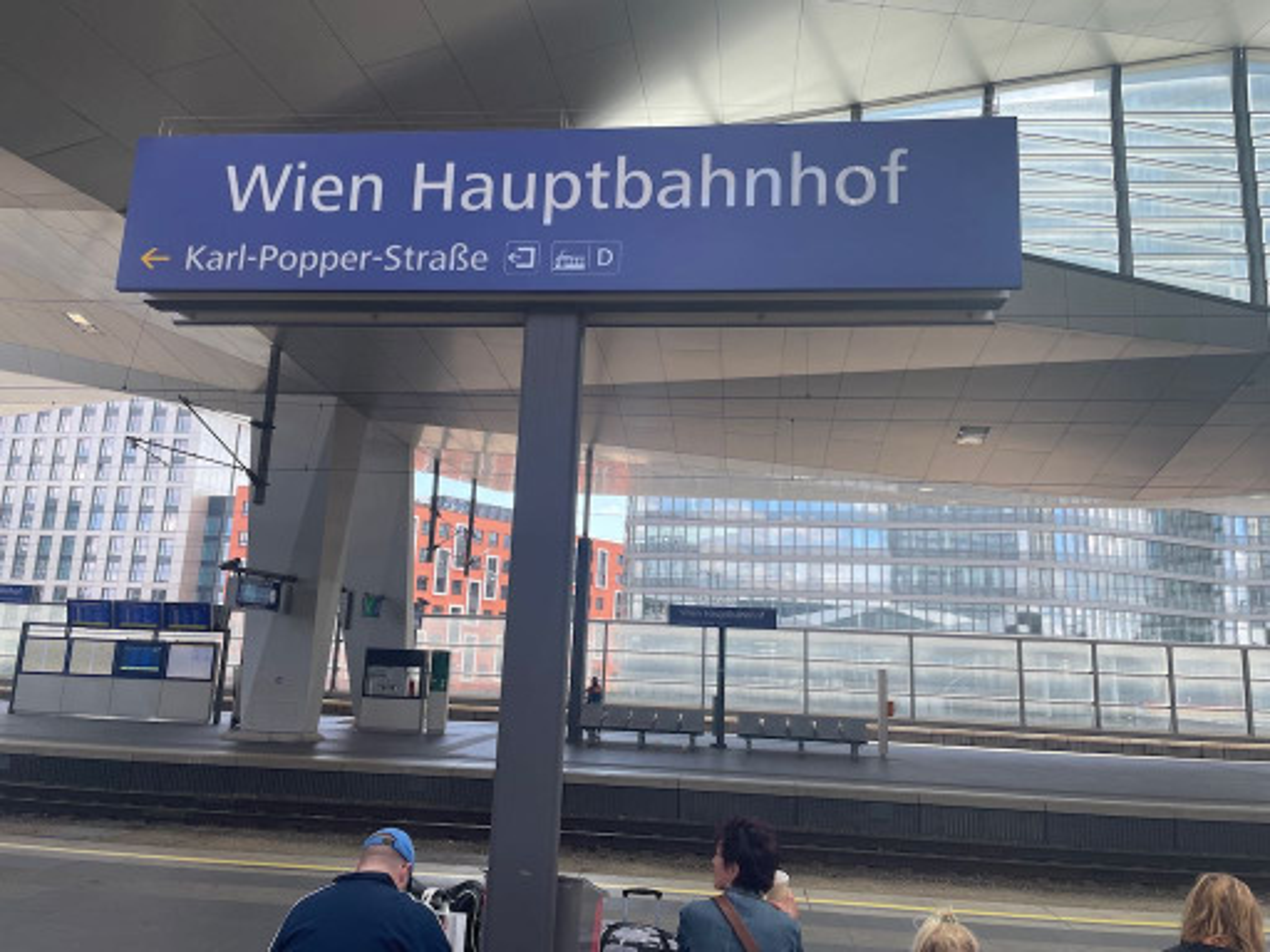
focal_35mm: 26
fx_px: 954
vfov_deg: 53.1
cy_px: 476
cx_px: 635
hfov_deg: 67.3
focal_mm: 4.2
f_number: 1.6
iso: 32
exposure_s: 1/572
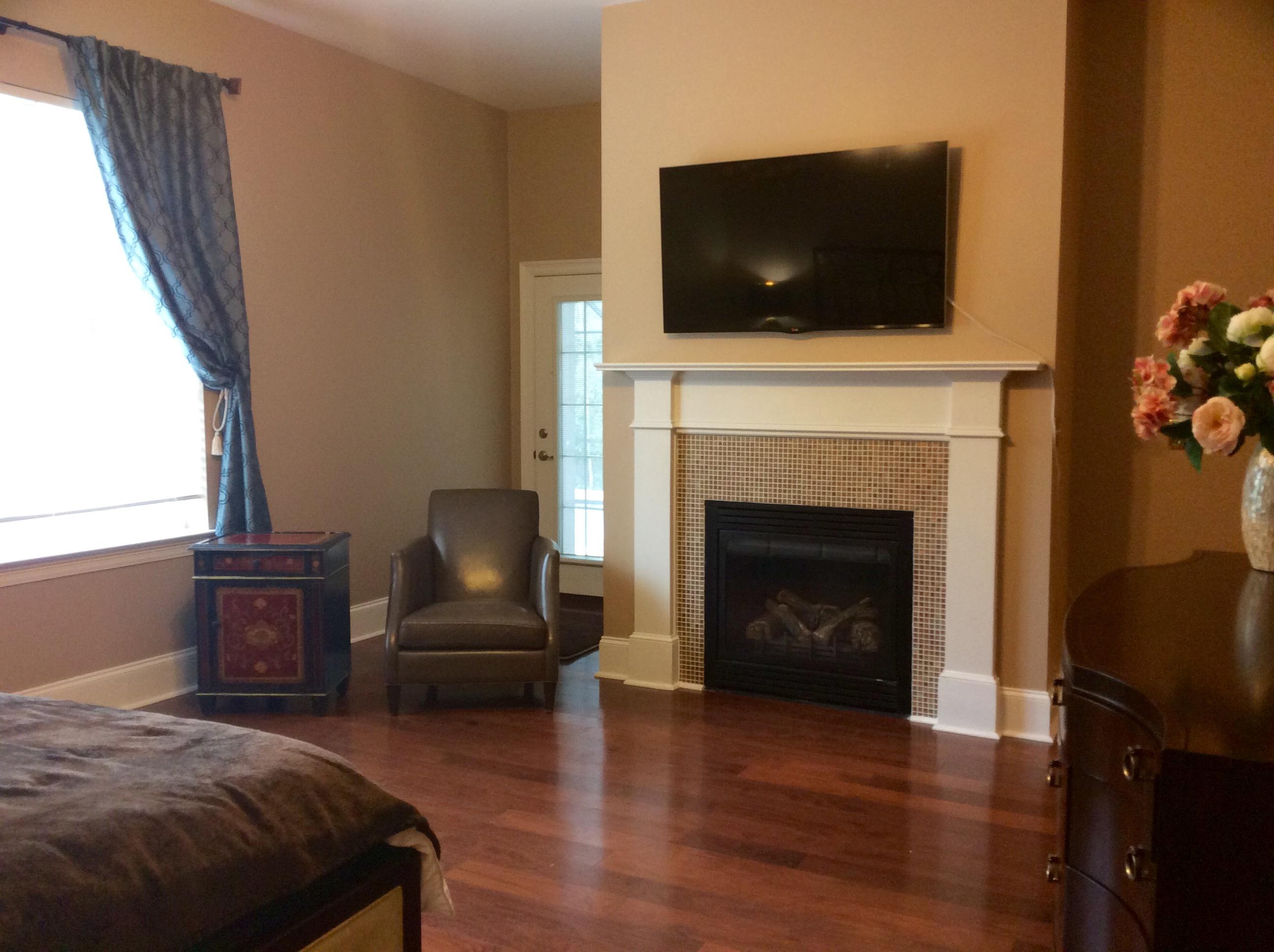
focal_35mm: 32
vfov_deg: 44.1
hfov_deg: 56.9
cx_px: 637
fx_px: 1176
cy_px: 476
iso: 100
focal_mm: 3.3
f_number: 2.4
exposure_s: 1/24
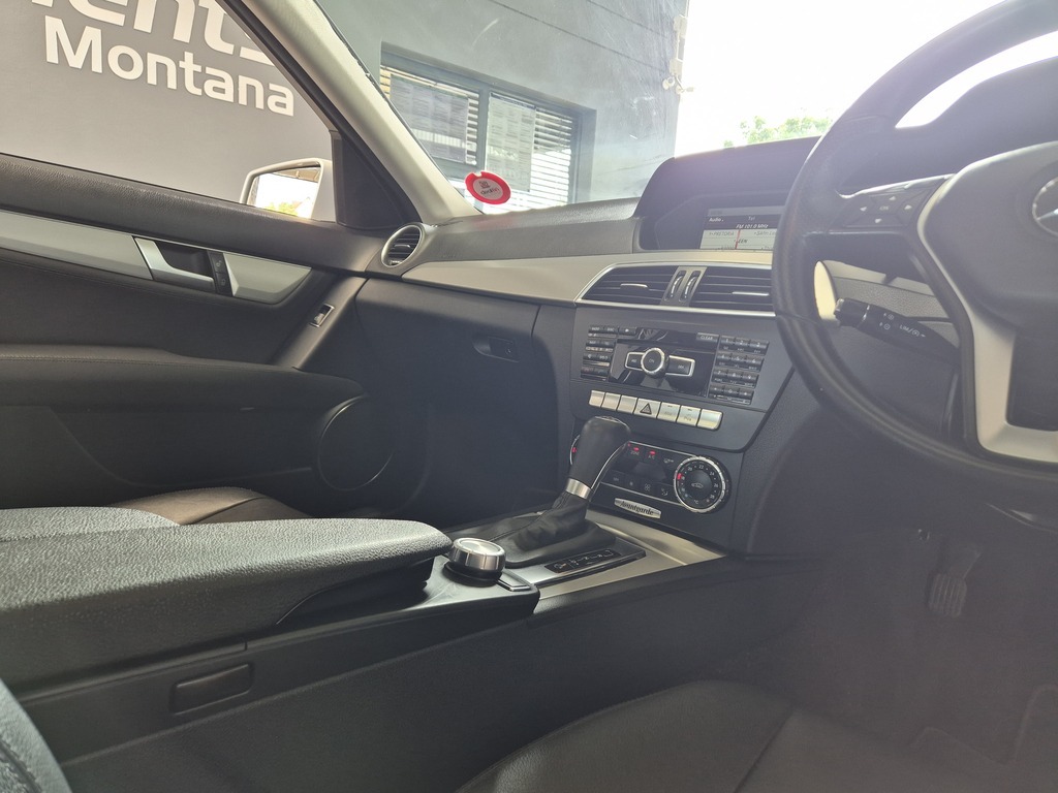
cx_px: 529
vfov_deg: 58.9
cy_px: 396
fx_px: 703
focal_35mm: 23
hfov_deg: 73.9
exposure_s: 1/180
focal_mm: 5.4
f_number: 1.8
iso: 200
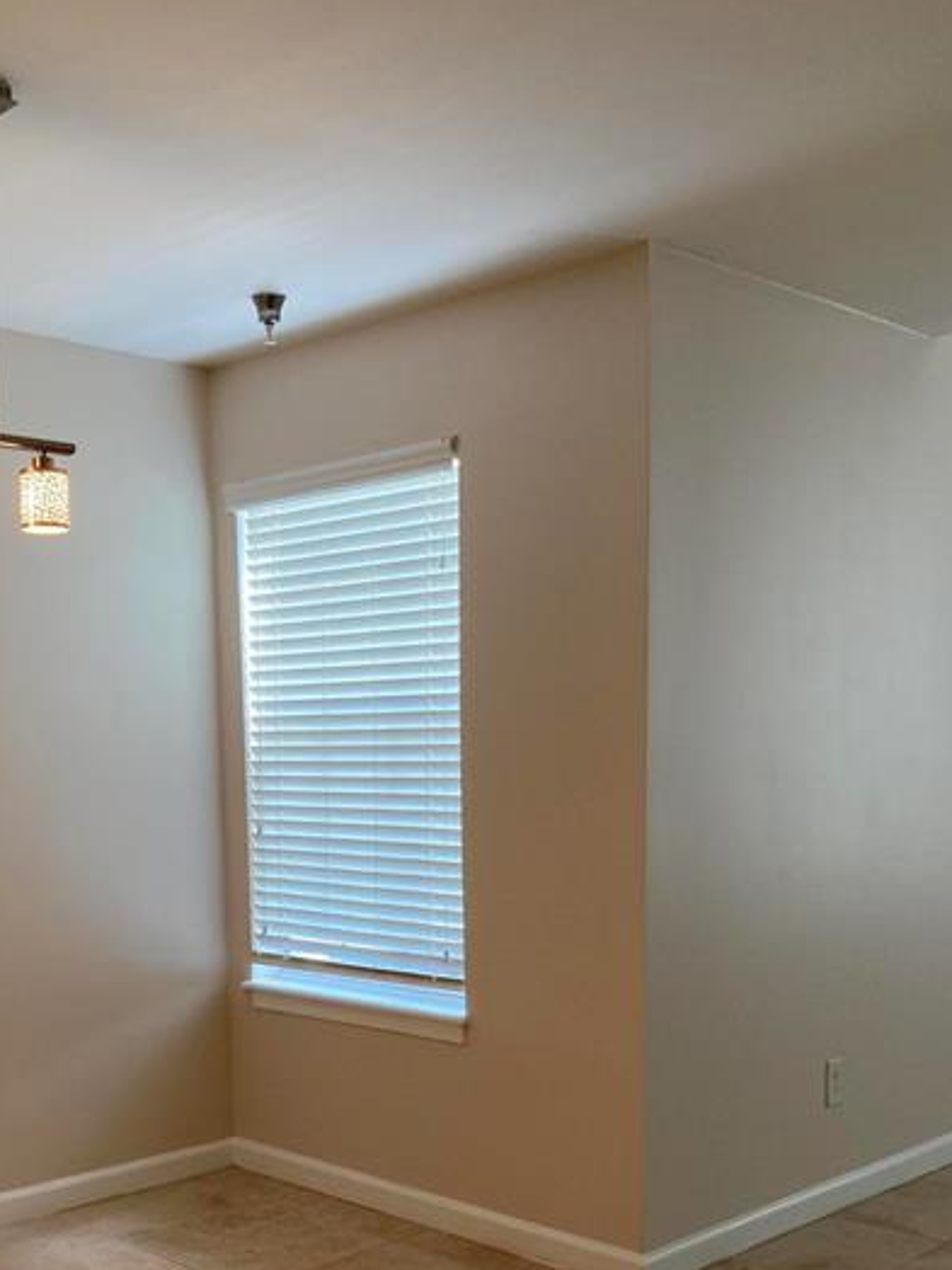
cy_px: 904
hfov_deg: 34.7
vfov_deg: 44.7
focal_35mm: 41
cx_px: 303
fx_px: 1503
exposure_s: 1/60
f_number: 1.8
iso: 64
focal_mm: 3.99
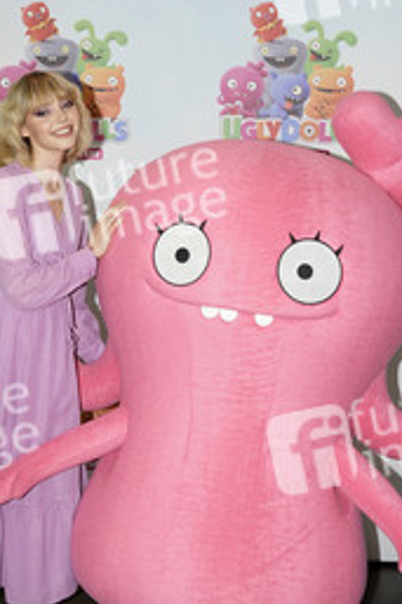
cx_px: 174
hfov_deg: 24.1
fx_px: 939
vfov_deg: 35.6
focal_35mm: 56
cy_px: 322
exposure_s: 1/60
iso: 640
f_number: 9
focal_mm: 36
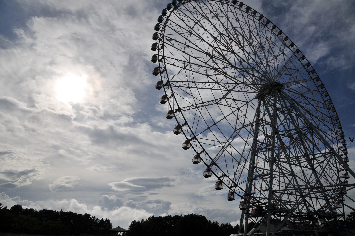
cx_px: 178
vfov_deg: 53.0
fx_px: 236
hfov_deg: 73.8
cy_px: 118
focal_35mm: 24
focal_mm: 16
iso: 200
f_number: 5.6
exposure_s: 1/6400
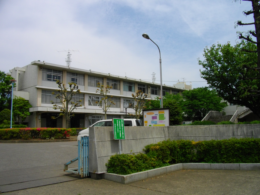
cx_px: 130
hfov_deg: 56.8
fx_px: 240
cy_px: 98
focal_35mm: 32
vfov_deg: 44.2
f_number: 5.5
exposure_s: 1/640
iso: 100
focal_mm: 5.7
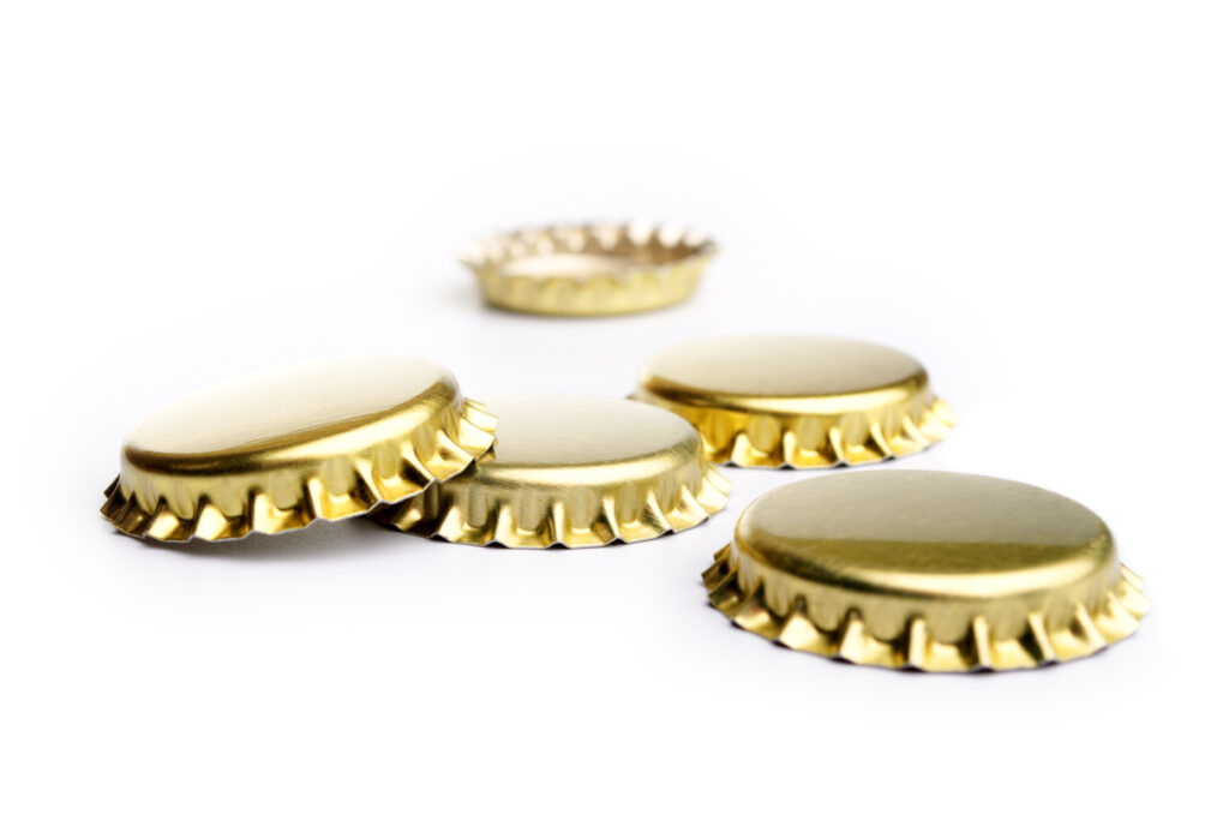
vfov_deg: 20.5
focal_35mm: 66
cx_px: 614
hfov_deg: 30.6
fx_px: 2248
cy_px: 407
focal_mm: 44
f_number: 13
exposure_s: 1/200
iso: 100
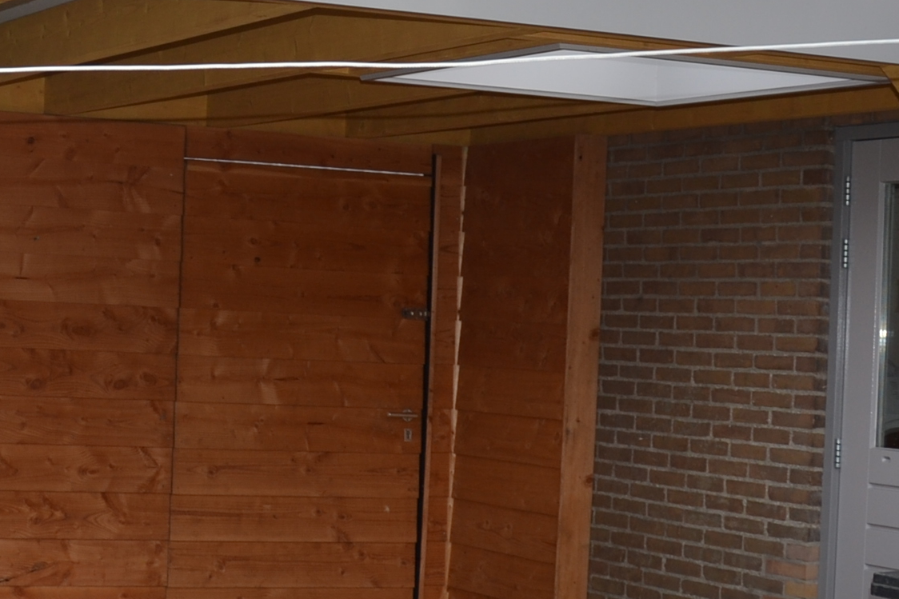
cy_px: 234
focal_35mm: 83
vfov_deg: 16.4
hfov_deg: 23.1
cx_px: -70
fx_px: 2072
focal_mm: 18
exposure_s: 1/200
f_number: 4
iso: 100
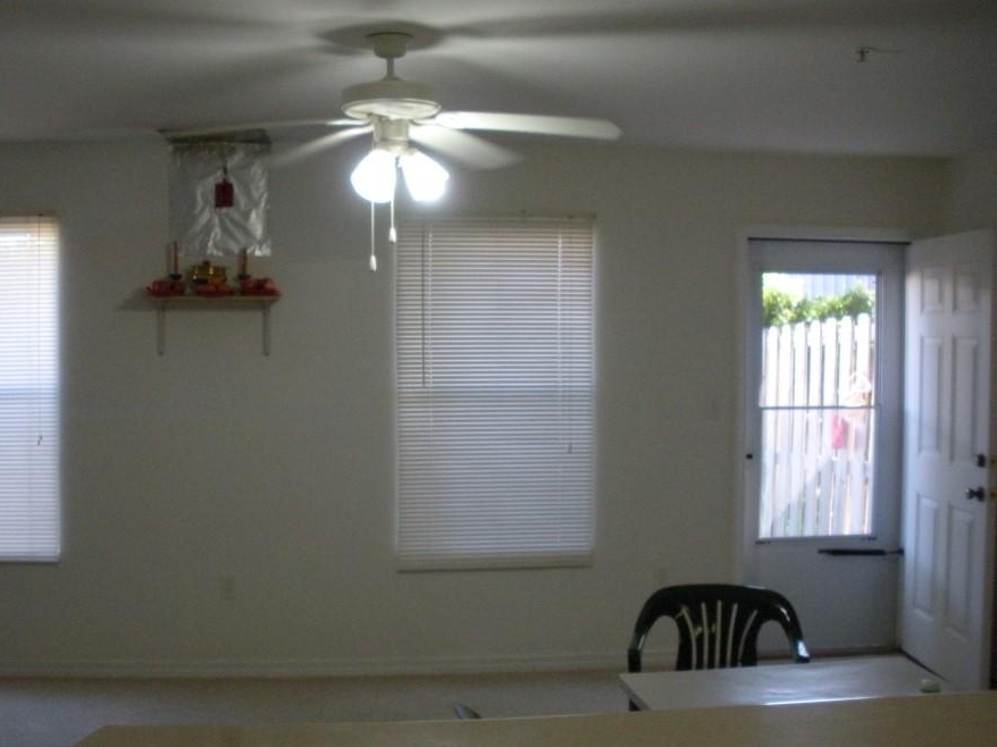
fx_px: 1209
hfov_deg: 44.7
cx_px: 434
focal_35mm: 42
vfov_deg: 34.3
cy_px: 381
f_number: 3.5
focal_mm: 6.3
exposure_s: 1/66.3
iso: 400
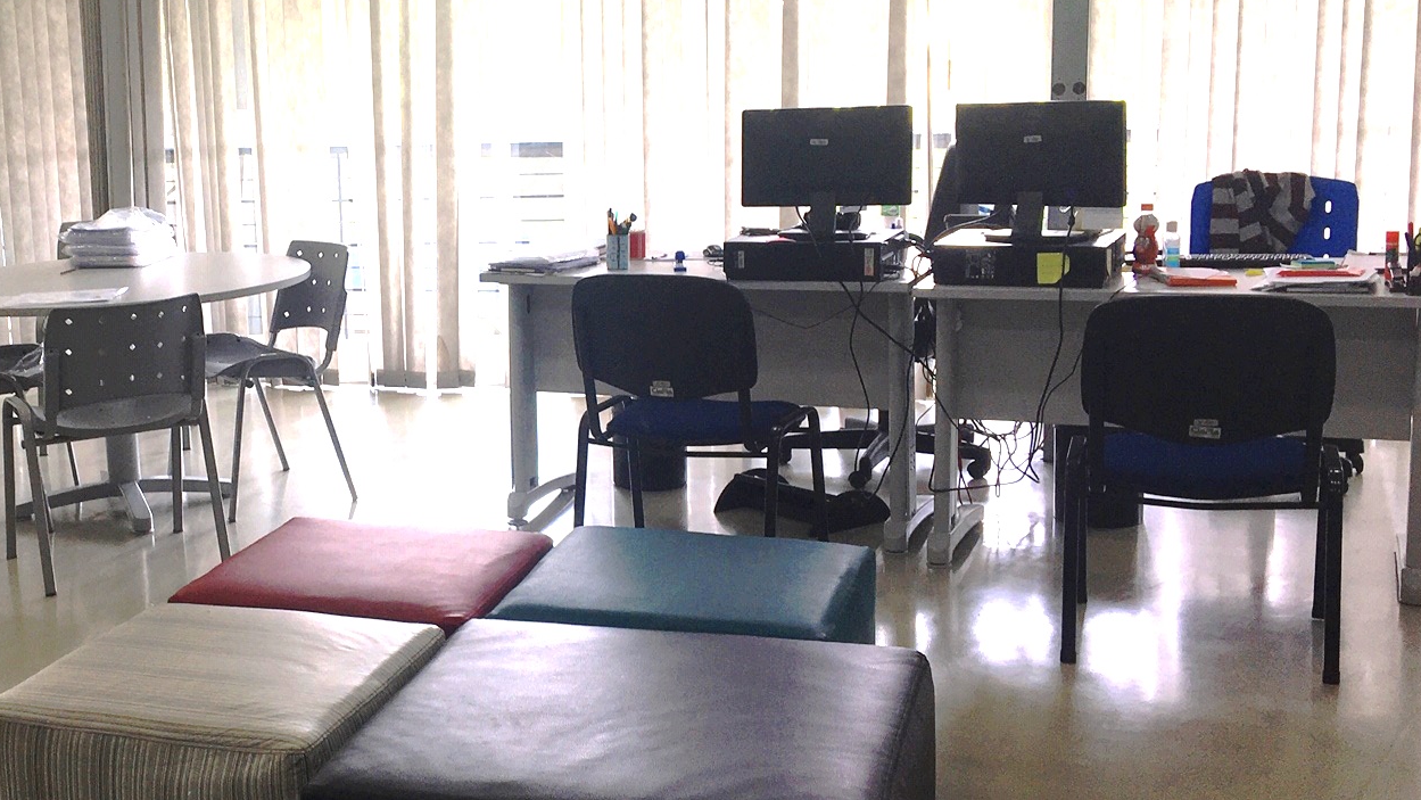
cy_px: 371
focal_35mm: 51
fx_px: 1922
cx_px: 352
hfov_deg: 39.5
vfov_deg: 23.5
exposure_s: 1/60
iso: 25
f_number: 2.2
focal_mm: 4.15
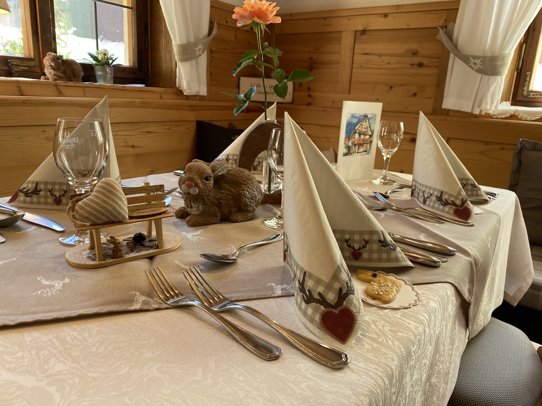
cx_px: 271
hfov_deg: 67.3
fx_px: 407
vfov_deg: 53.1
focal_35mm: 26
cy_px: 203
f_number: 1.8
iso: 80
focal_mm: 4.25
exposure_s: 1/121
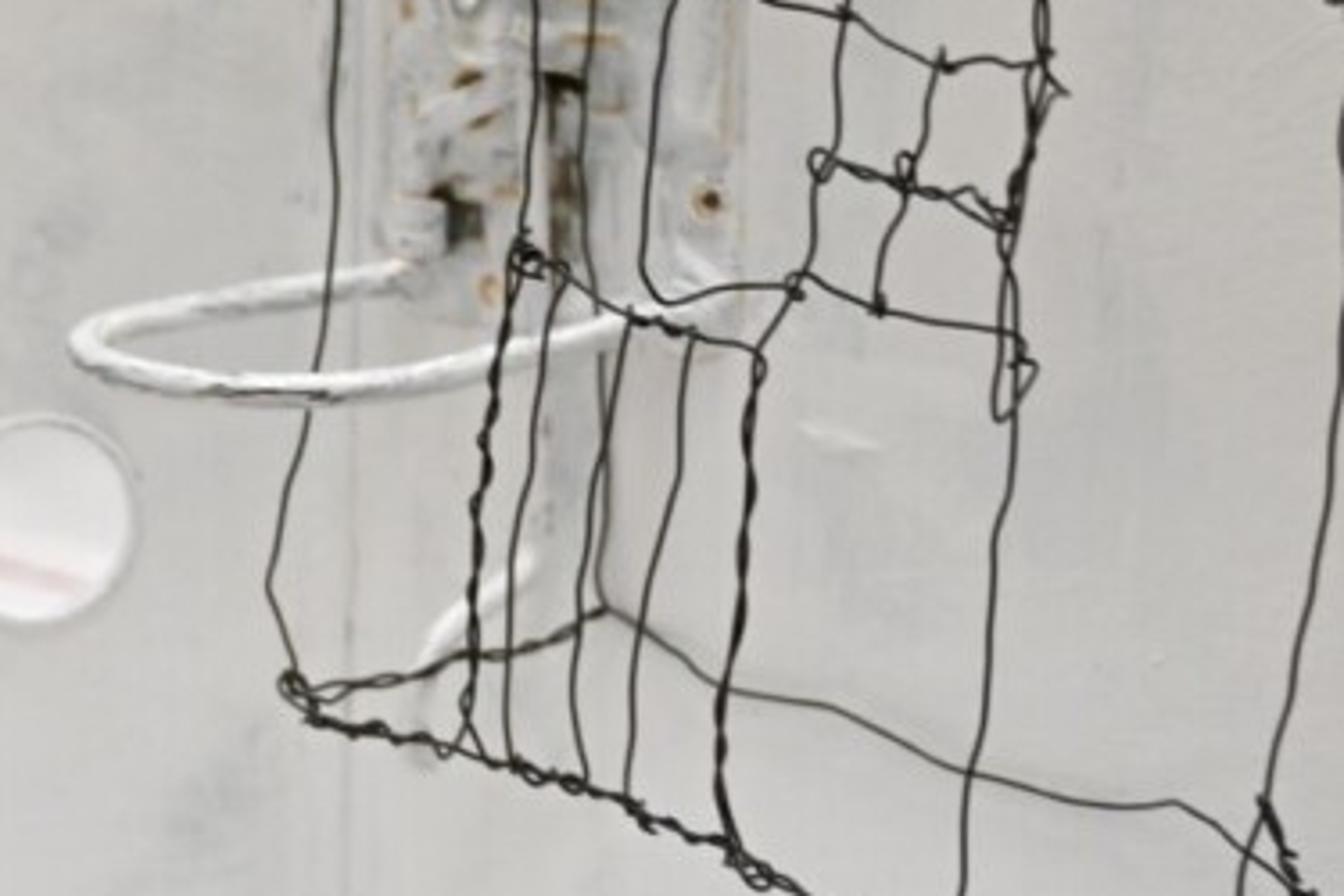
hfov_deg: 23.1
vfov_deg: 15.2
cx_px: 677
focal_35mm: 88
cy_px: 4
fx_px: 3296
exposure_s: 1/60
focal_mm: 34.5
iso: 100
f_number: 4
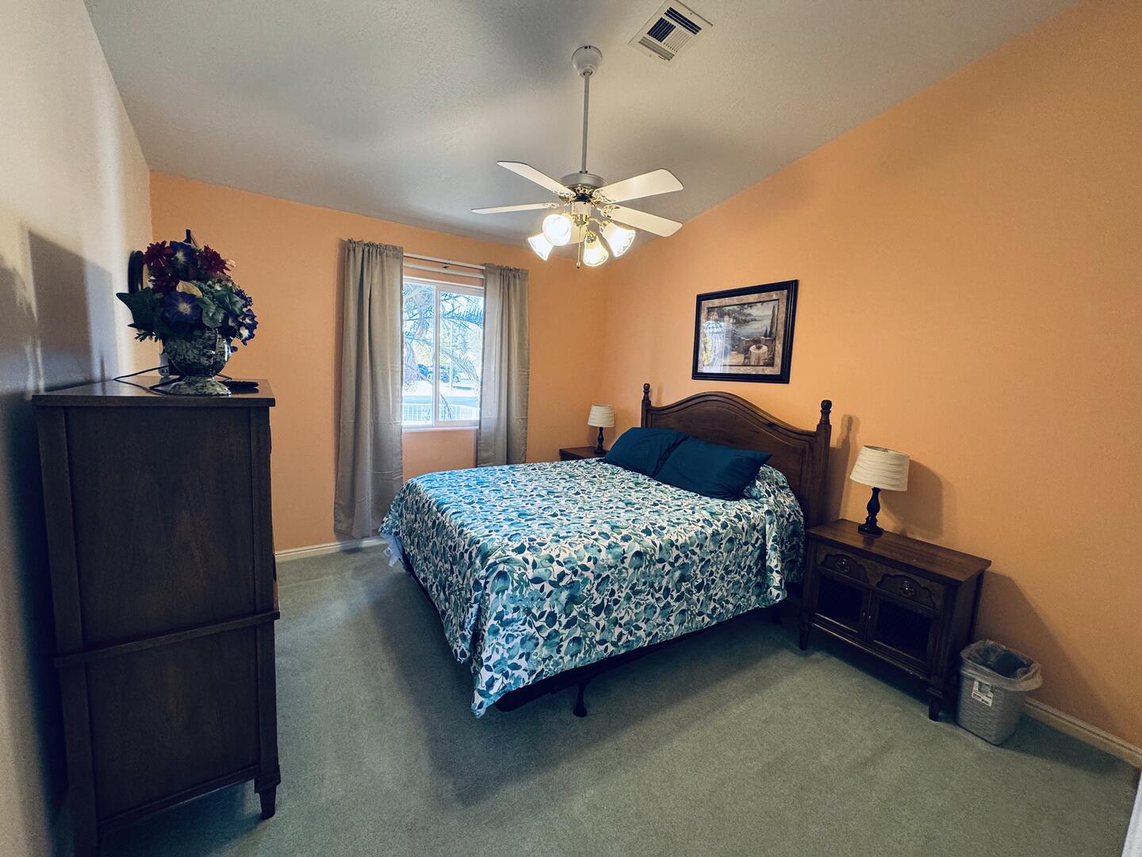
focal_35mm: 14
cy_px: 428
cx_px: 571
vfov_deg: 85.7
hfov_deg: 102.1
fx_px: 462
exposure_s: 1/120
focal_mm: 2.22
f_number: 2.2
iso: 160
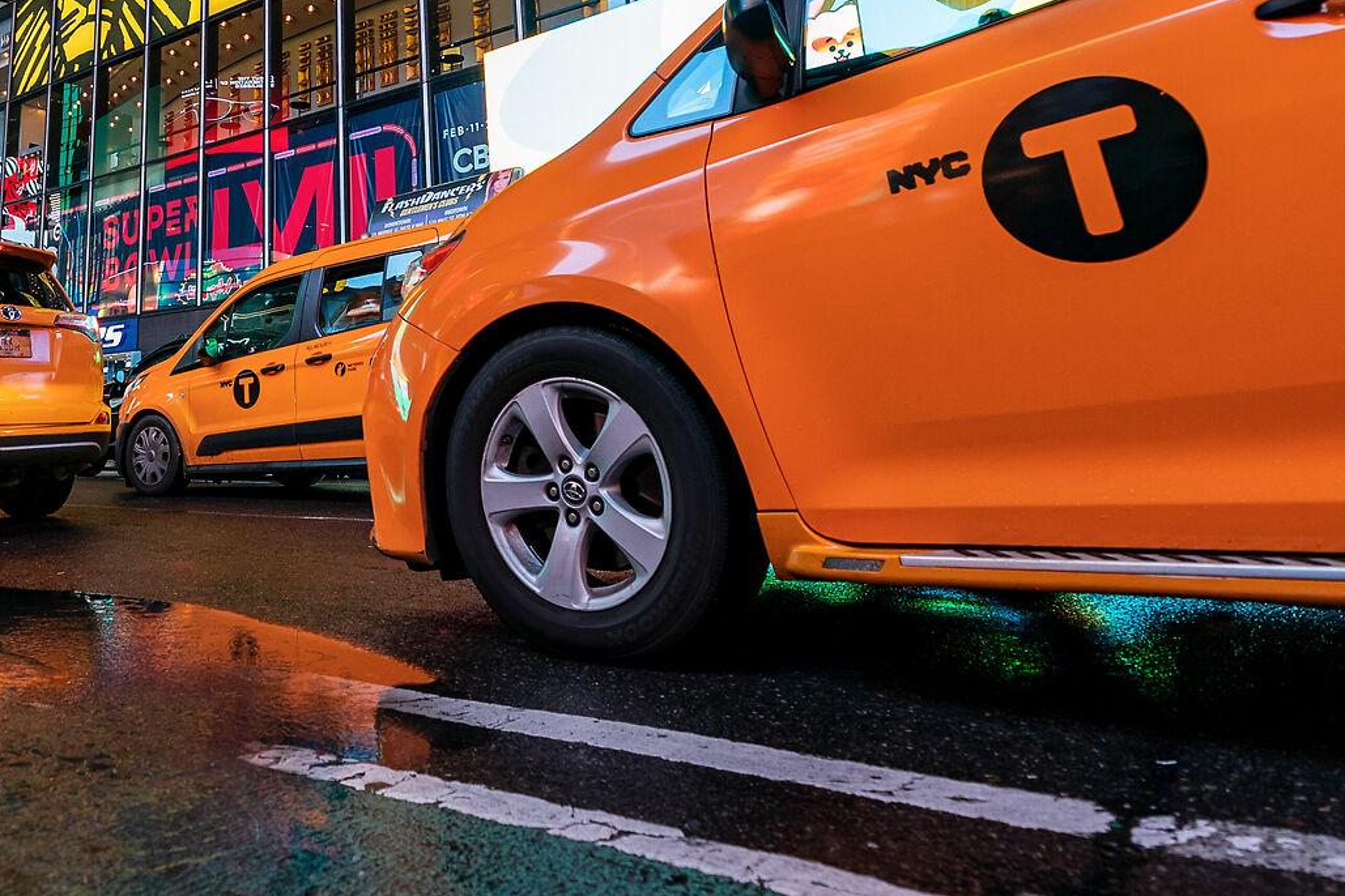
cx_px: 289
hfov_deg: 60.7
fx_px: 1046
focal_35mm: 28
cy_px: 174
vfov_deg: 44.1
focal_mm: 12
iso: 500
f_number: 3.5
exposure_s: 1/100
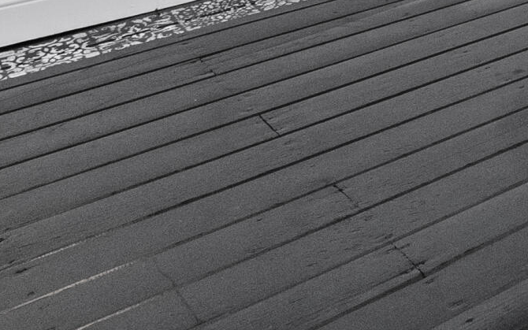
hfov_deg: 19.5
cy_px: -450
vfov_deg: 13.4
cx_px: 991
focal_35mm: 73
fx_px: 1051
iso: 320
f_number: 9
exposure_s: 1/25
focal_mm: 16
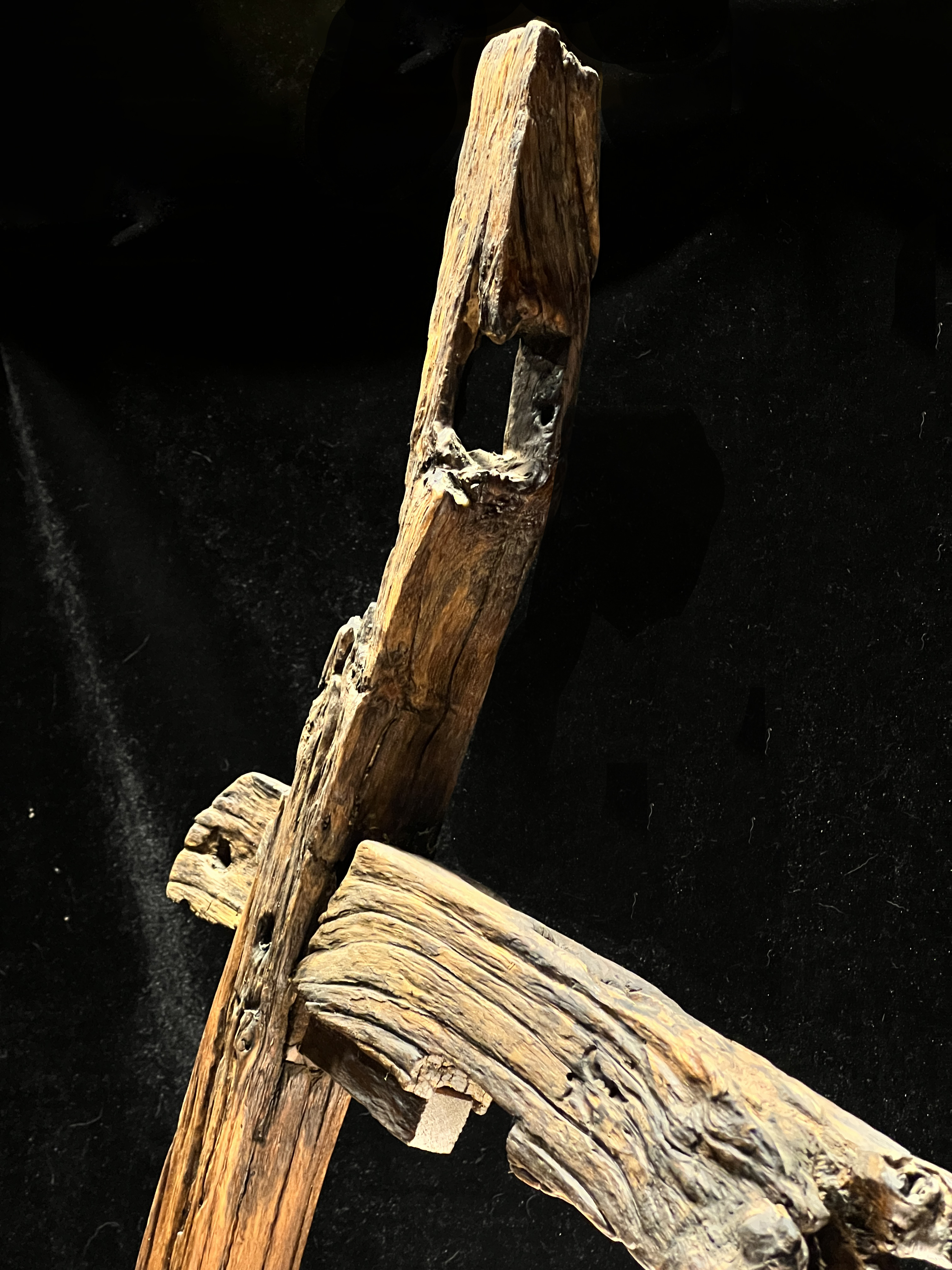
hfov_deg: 19.1
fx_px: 2824
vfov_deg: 25.3
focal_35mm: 77
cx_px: 476
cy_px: 635
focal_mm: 9
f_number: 2.8
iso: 500
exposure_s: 1/33
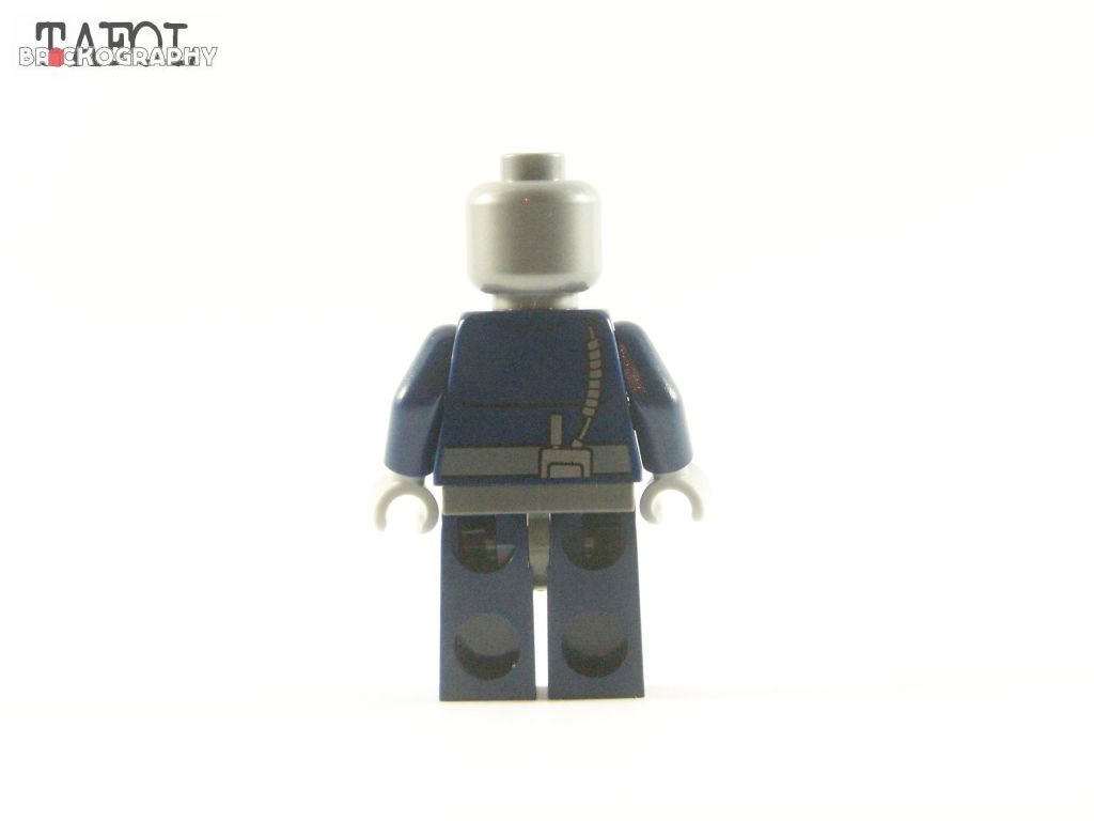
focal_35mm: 105
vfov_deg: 14.1
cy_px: 410
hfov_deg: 18.7
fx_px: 3318
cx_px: 547
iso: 400
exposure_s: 1/60
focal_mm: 17.5
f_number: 4
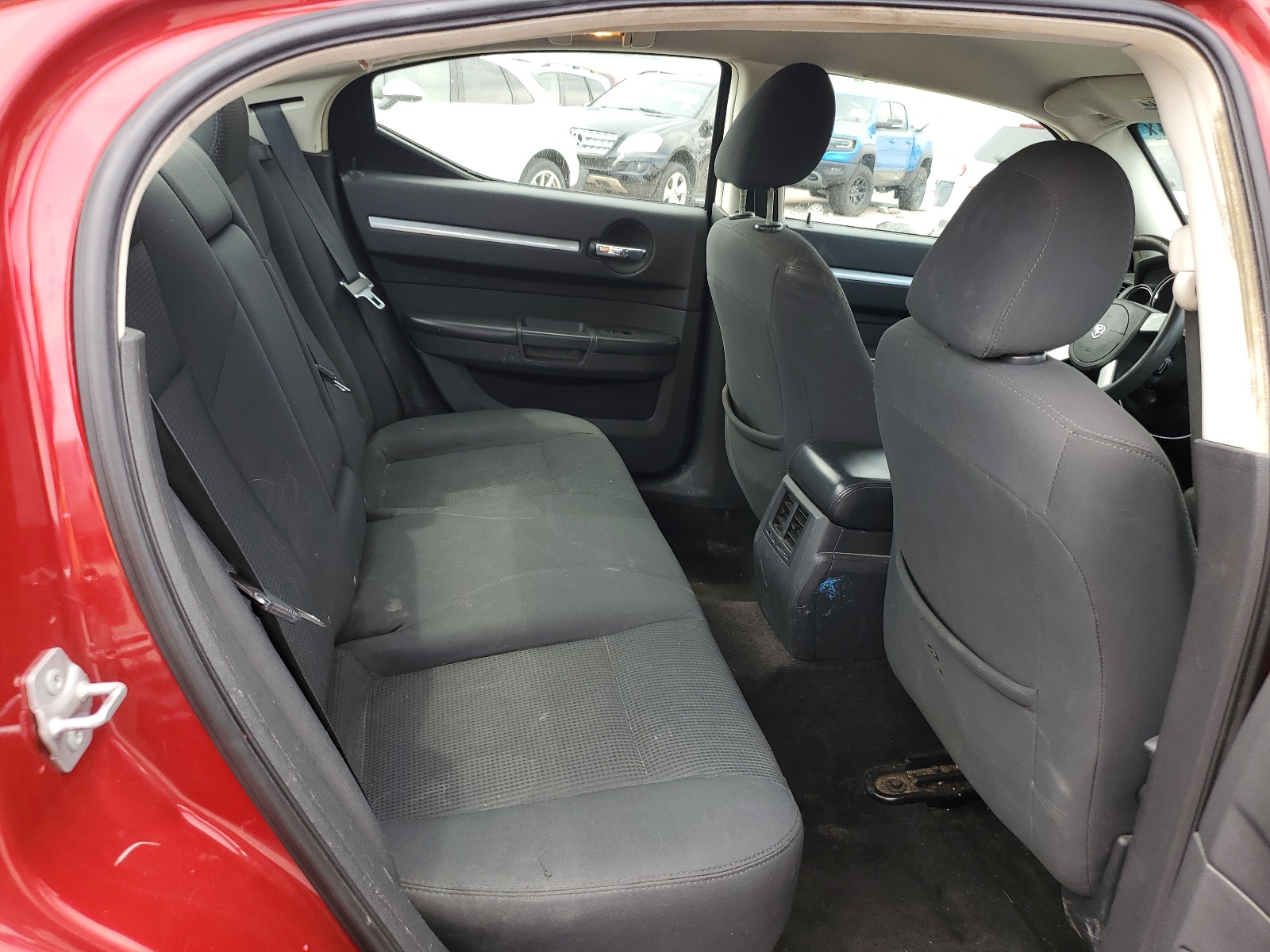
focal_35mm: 26
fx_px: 954
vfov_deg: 53.1
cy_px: 476
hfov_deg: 67.3
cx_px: 635
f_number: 1.5
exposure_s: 1/189
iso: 50
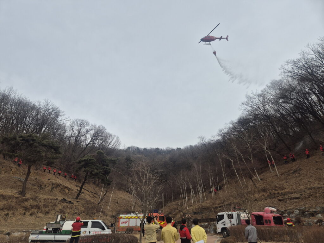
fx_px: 215
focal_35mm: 23
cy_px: 122
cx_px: 162
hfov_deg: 73.9
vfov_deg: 58.9
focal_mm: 5.4
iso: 25
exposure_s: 1/2020
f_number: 1.8
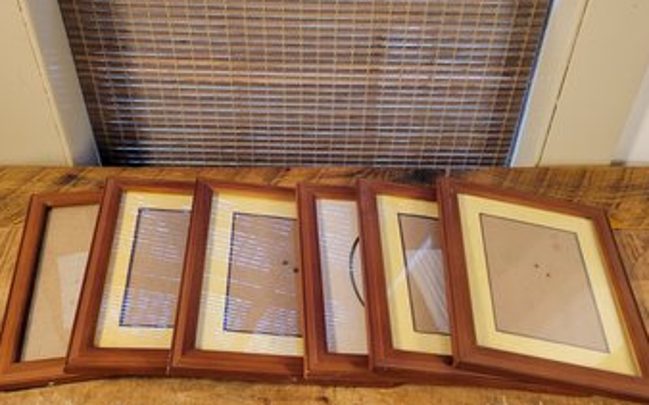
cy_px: 218
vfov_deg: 44.5
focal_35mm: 28
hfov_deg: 66.5
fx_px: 495
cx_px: 326
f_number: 1.8
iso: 320
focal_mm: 5.4
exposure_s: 1/40
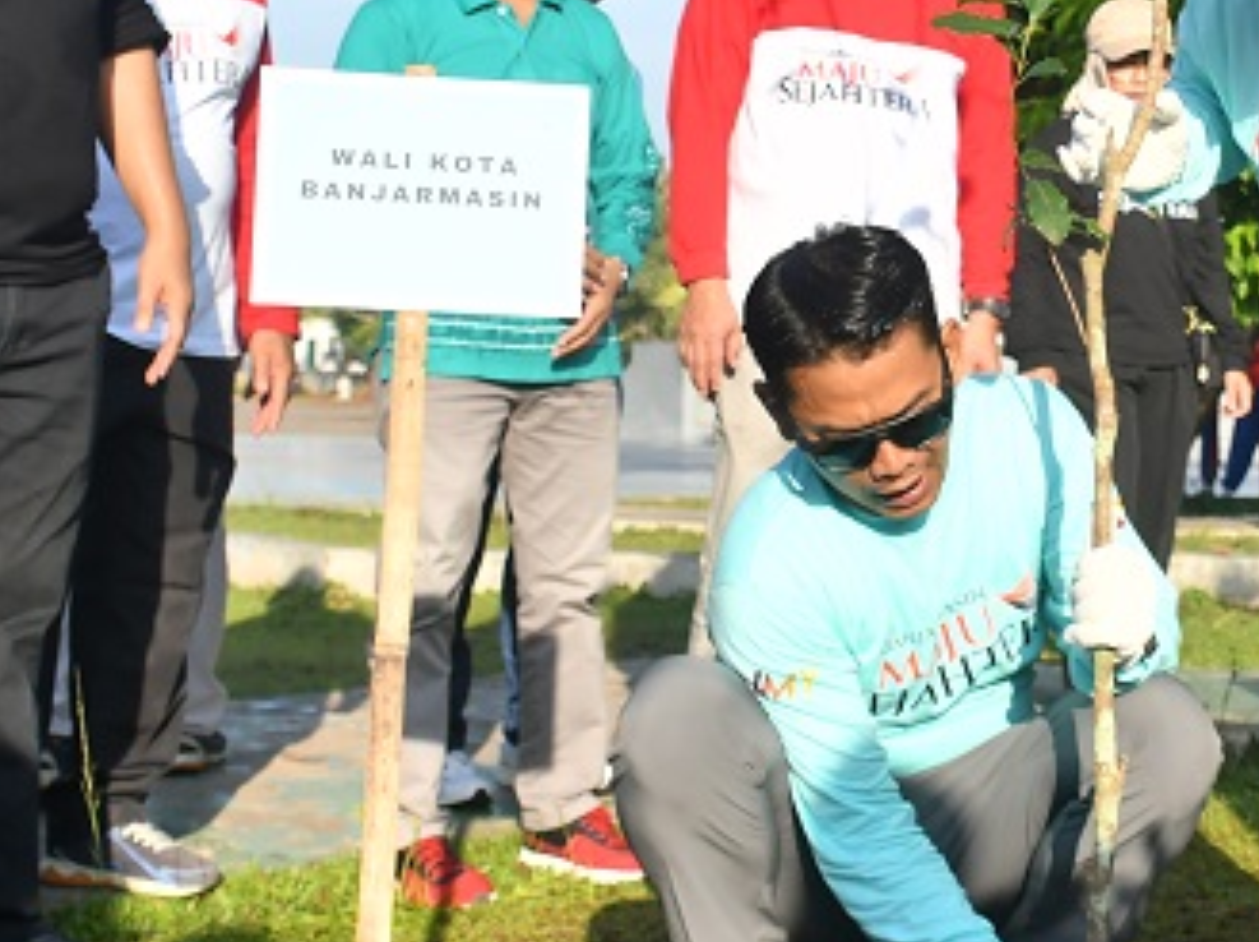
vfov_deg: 18.6
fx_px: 2870
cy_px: 352
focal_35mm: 79
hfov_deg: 24.2
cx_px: 1079
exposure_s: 1/800
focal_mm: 18
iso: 125
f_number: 4.5
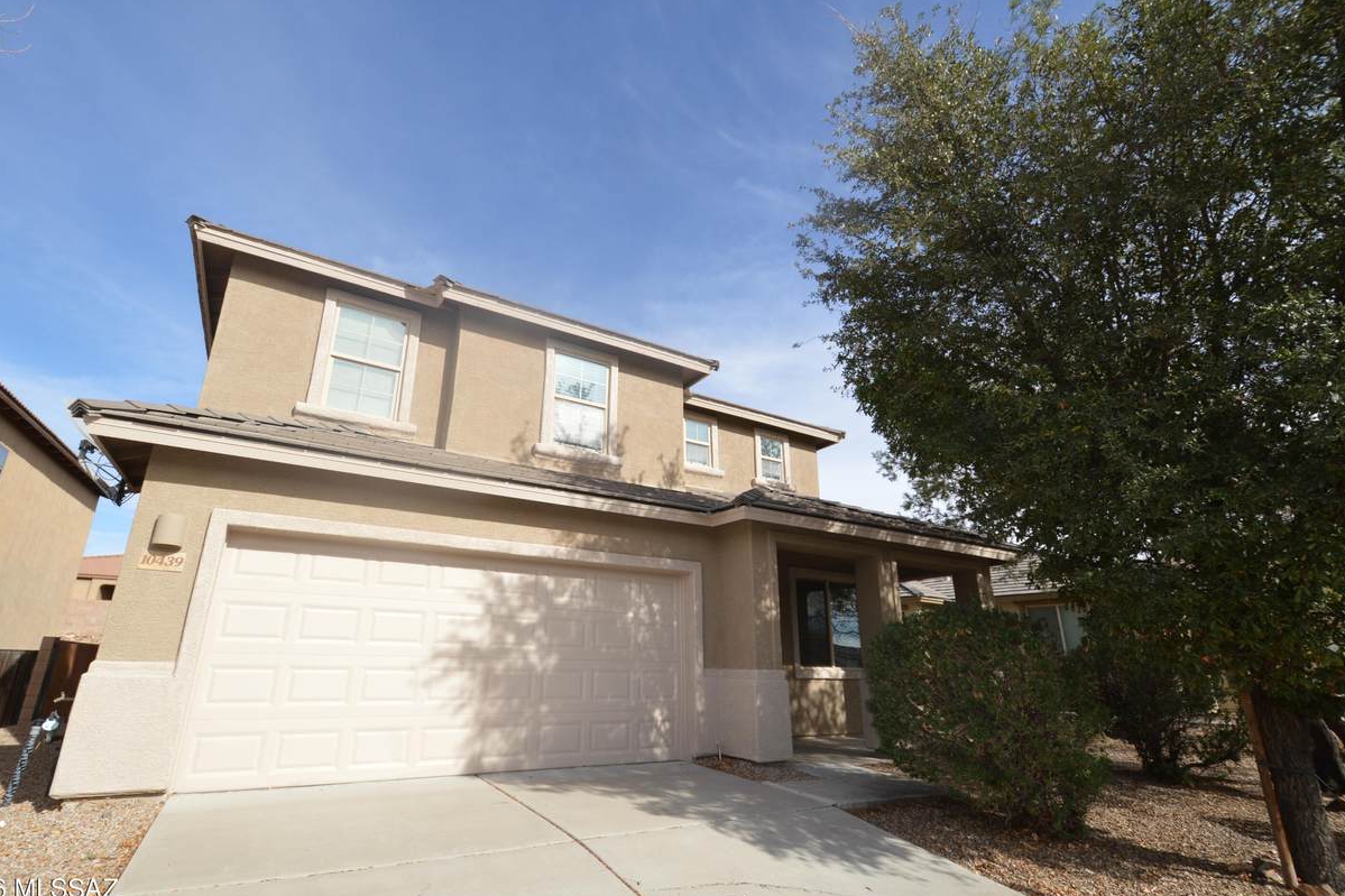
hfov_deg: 96.7
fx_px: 598
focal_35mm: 16
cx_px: 644
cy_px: 455
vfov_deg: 73.7
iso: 100
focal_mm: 10
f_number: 8
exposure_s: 1/200
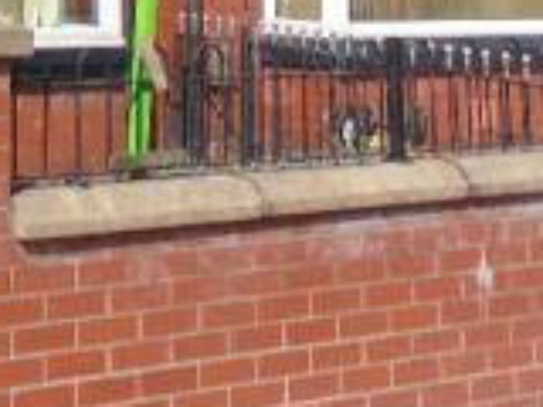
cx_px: -144
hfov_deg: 19.9
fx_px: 1427
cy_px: -256
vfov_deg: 14.8
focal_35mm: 91
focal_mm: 4.5
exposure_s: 1/200
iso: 80
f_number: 7.7
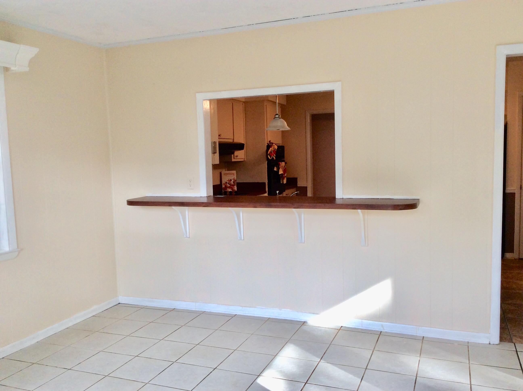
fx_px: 483
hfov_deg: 56.9
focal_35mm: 32
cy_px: 196
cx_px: 262
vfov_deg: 44.1
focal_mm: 3.3
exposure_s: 1/60
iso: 40
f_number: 2.4
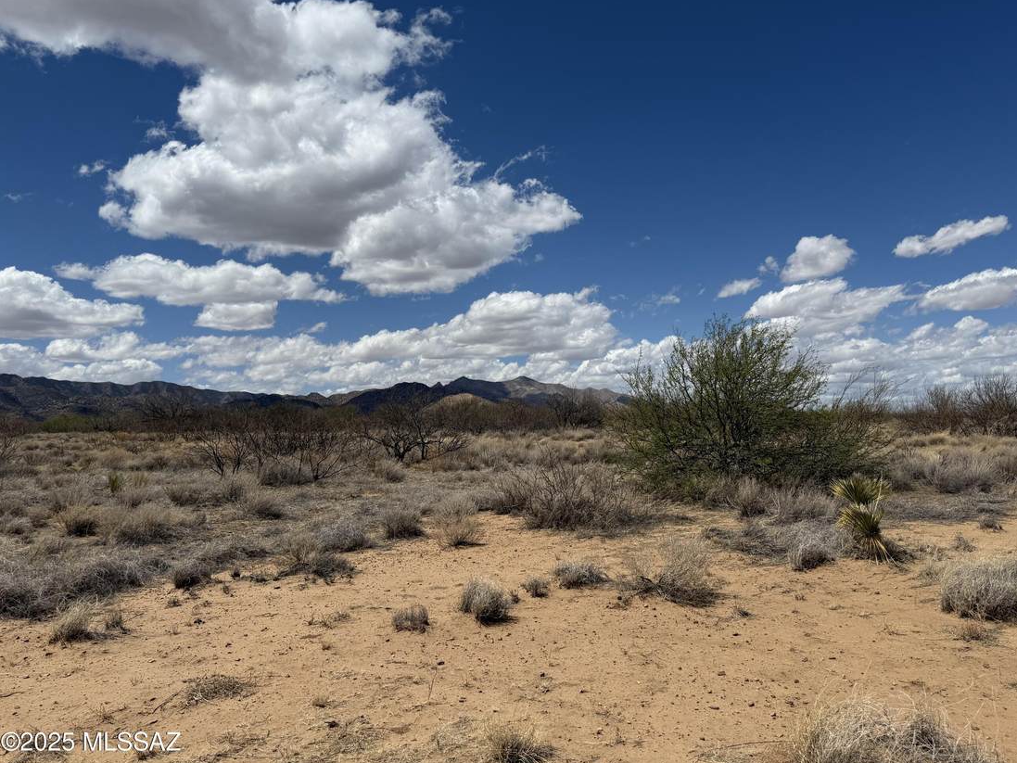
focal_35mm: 28
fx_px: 823
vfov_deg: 49.7
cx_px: 592
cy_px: 337
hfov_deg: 63.1
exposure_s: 1/11905
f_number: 1.78
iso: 80
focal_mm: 6.76
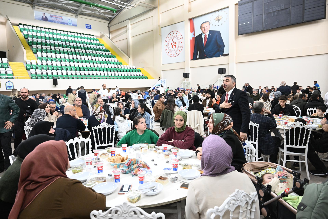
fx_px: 219
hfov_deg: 73.7
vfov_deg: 53.1
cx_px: 164
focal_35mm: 24
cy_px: 110
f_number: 4.5
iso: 5000
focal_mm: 24
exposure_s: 1/250
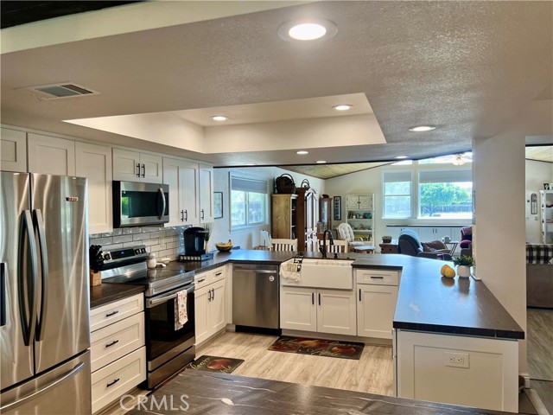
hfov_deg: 67.3
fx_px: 415
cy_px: 208
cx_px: 276
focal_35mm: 26
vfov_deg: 53.1
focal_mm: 5.7
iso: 64
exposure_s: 1/120
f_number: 1.5
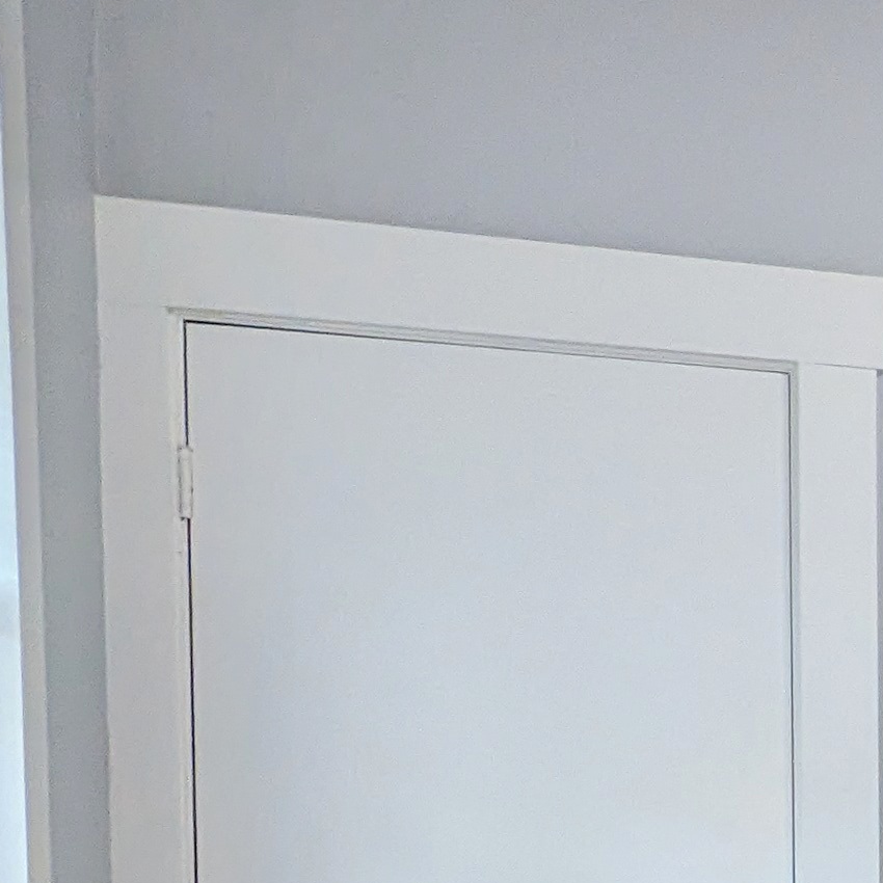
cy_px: 881
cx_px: 1587
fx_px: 1962
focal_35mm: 68
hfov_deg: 19.2
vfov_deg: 24.2
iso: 91
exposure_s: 1/26.3
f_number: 2.2
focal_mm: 2.35
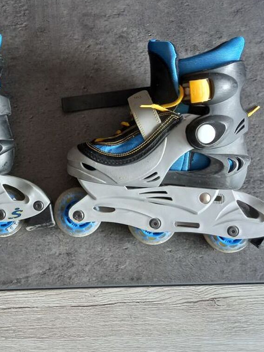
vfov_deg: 42.4
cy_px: 118
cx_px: 61
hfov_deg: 32.2
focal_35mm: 44
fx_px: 447
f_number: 2
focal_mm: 4.6
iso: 200
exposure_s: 1/50
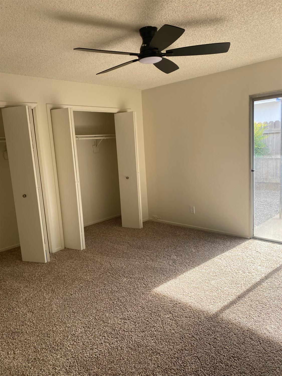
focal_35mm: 26
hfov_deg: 53.1
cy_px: 188
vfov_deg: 67.3
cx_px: 141
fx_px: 282
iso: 40
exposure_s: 1/122
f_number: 1.8
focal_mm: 4.25
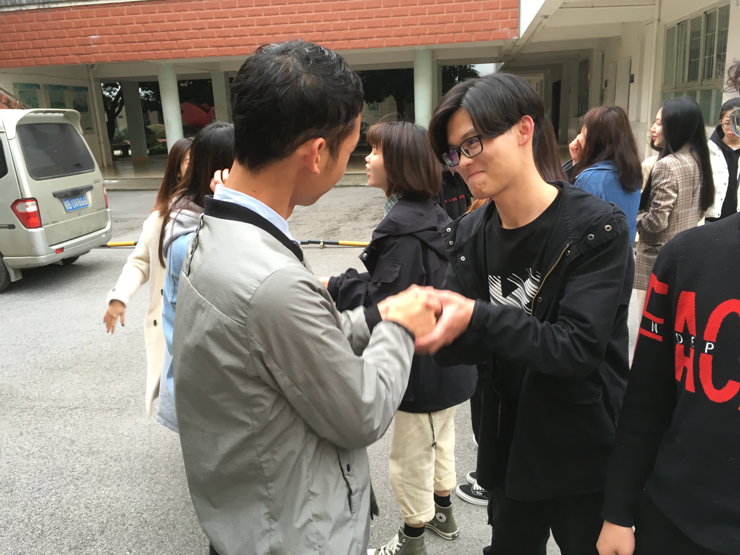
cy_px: 278
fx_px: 620
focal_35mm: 29
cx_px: 370
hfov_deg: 61.7
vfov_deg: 48.2
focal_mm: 4.15
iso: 32
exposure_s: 1/33
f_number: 2.2
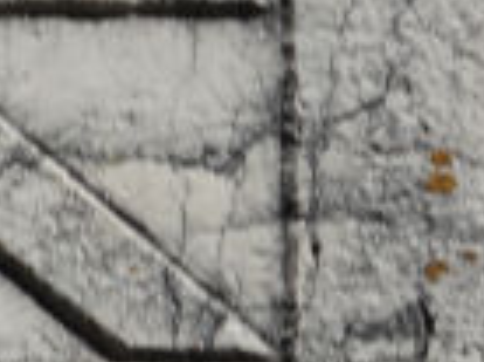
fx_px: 10454
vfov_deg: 2.0
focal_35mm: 749
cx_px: -277
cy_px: -2
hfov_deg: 2.6
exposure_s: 1/640
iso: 80
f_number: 6.3
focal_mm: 35.17
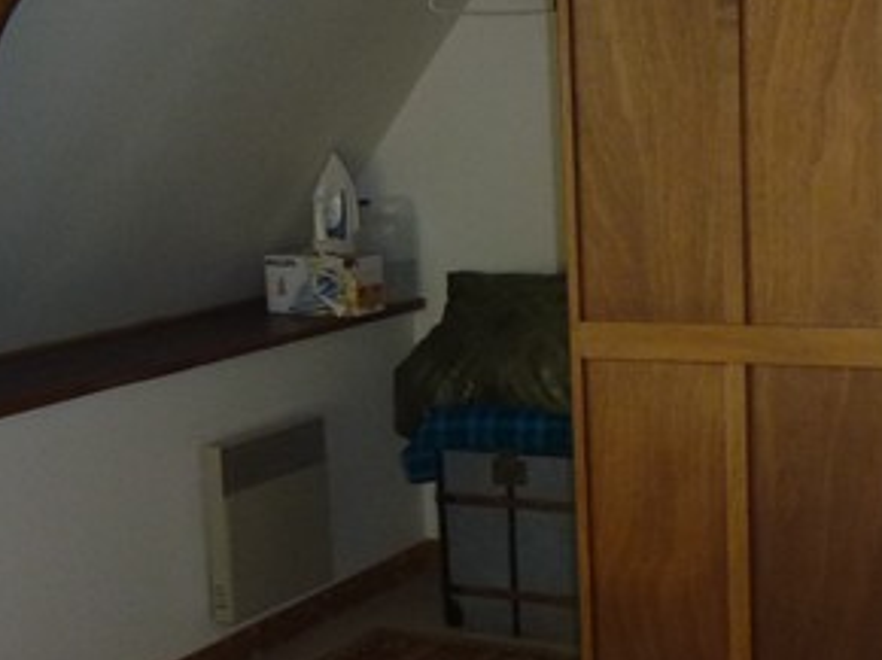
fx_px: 1757
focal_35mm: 69
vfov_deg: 21.2
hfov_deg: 28.1
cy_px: 465
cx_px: 557
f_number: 3.3
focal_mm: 4.3
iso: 200
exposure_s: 1/60
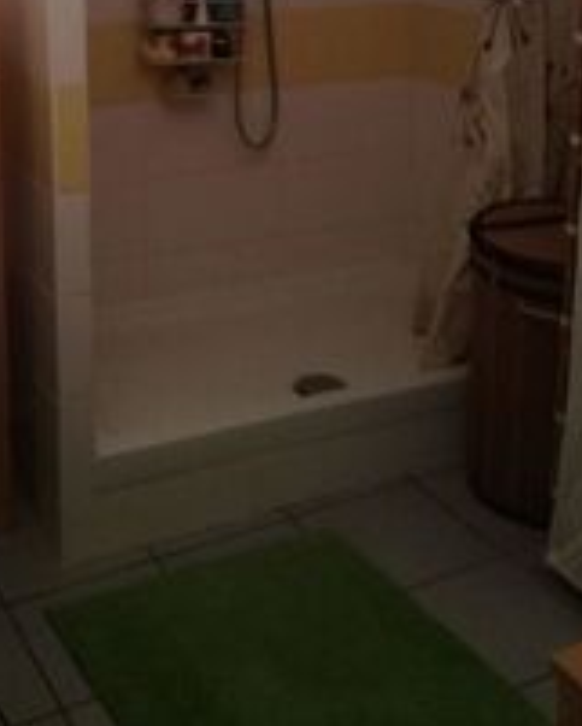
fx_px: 1205
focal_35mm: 56
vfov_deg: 31.4
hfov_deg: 27.0
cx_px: 206
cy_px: 27
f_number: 2
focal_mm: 3.79
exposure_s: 1/33.3
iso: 200
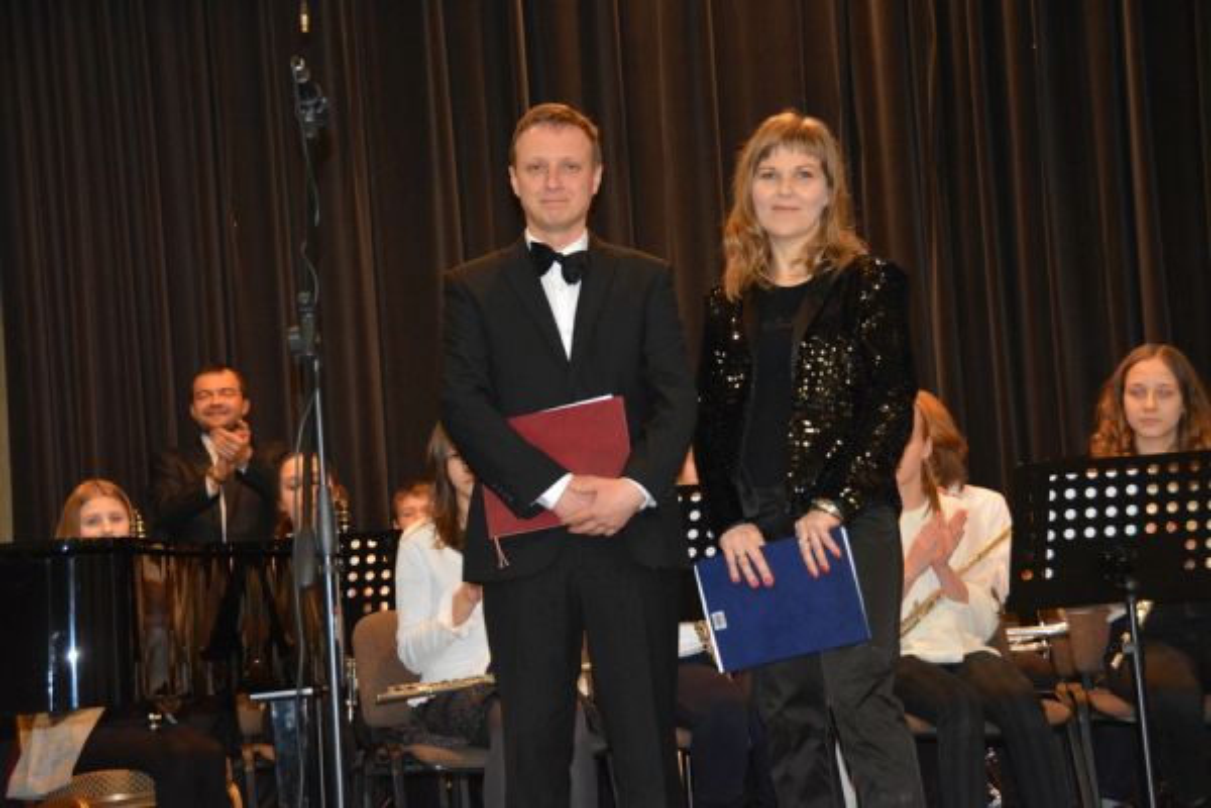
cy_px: 404
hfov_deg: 27.0
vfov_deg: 18.2
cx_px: 606
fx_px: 2523
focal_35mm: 75
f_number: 4.8
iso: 3200
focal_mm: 50
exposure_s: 1/60
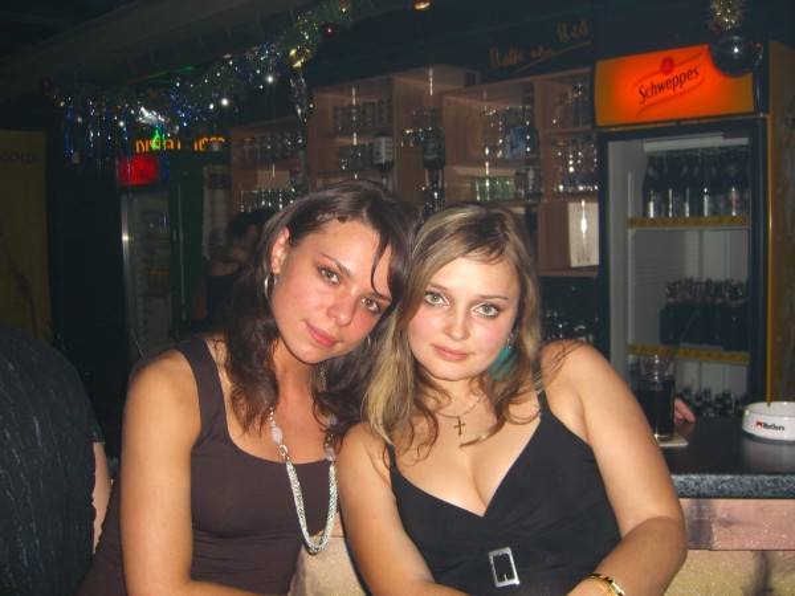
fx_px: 873
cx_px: 398
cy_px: 298
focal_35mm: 38
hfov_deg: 49.0
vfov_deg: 37.7
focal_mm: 7.9
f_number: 2.8
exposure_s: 1/60
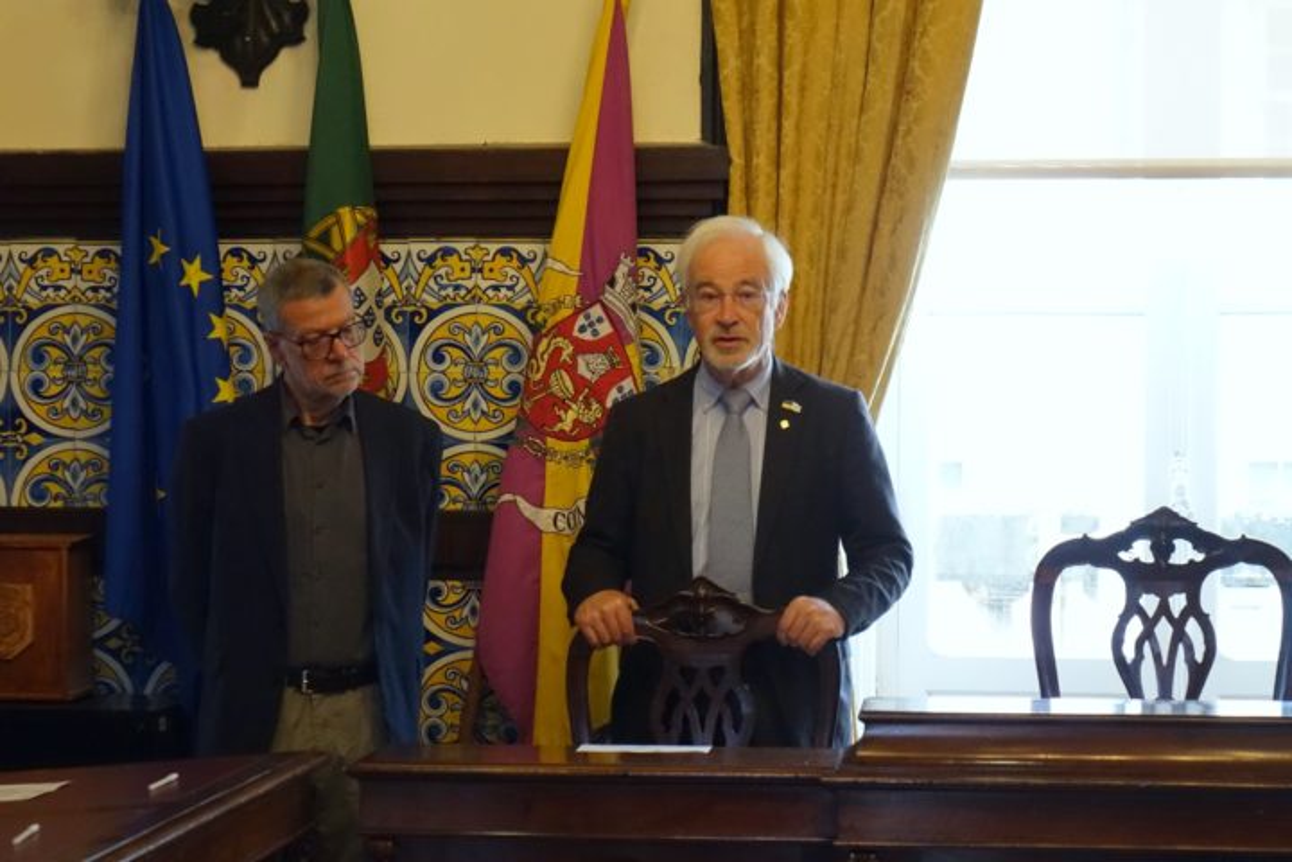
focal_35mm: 102
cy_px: 431
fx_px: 3660
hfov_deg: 20.0
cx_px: 646
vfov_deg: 13.4
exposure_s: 1/200
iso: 2000
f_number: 4
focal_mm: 37.54
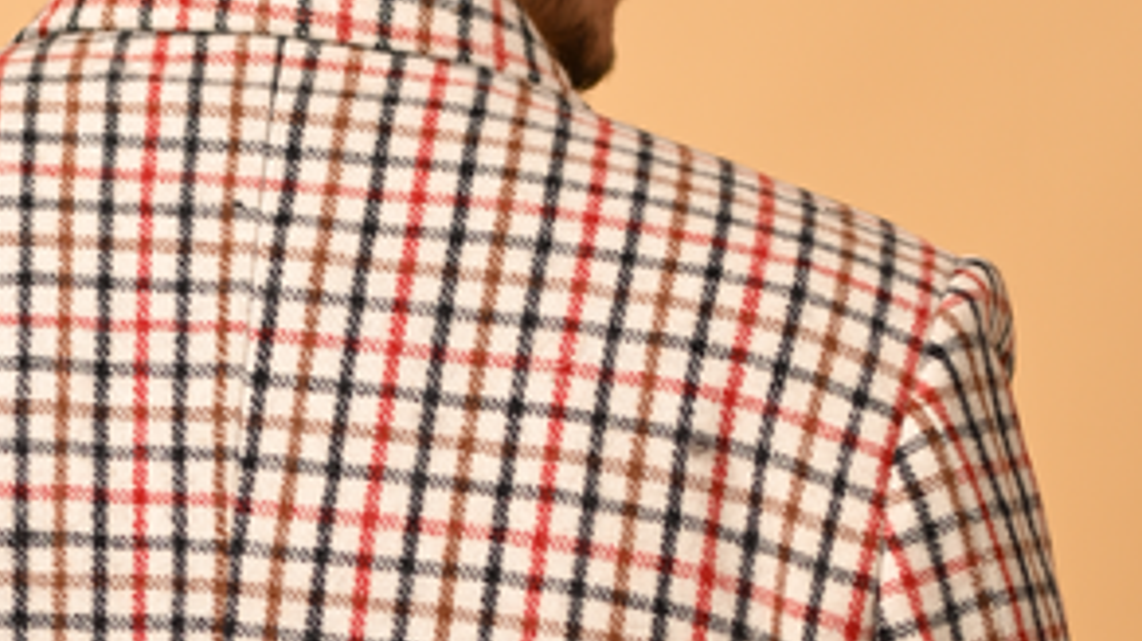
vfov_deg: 6.1
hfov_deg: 10.9
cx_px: 190
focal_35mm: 197
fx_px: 5963
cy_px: 876
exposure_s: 1/1000
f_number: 2.2
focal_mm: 50
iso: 160
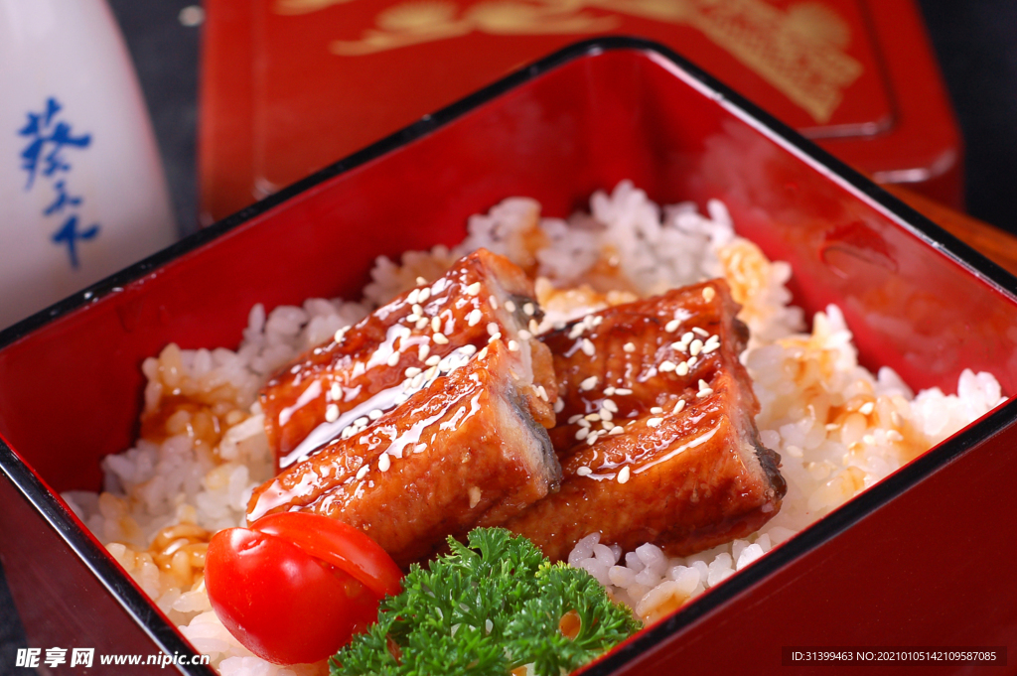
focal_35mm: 75
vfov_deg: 18.2
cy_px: 338
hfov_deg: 27.0
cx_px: 508
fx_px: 2117
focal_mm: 50
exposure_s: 1/250
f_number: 5
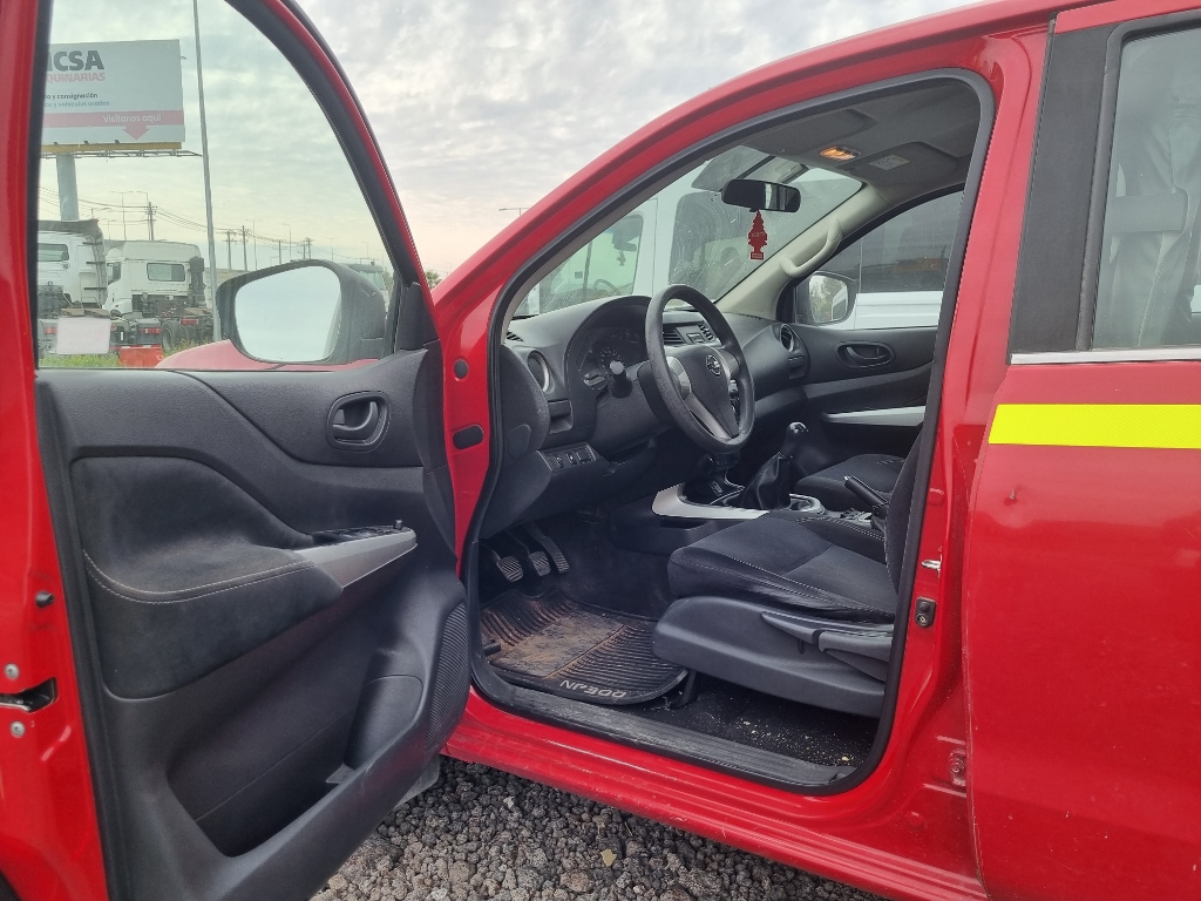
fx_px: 902
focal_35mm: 26
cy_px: 450
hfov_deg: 67.3
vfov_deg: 53.1
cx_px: 600
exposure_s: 1/958
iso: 50
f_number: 1.8
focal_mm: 5.4
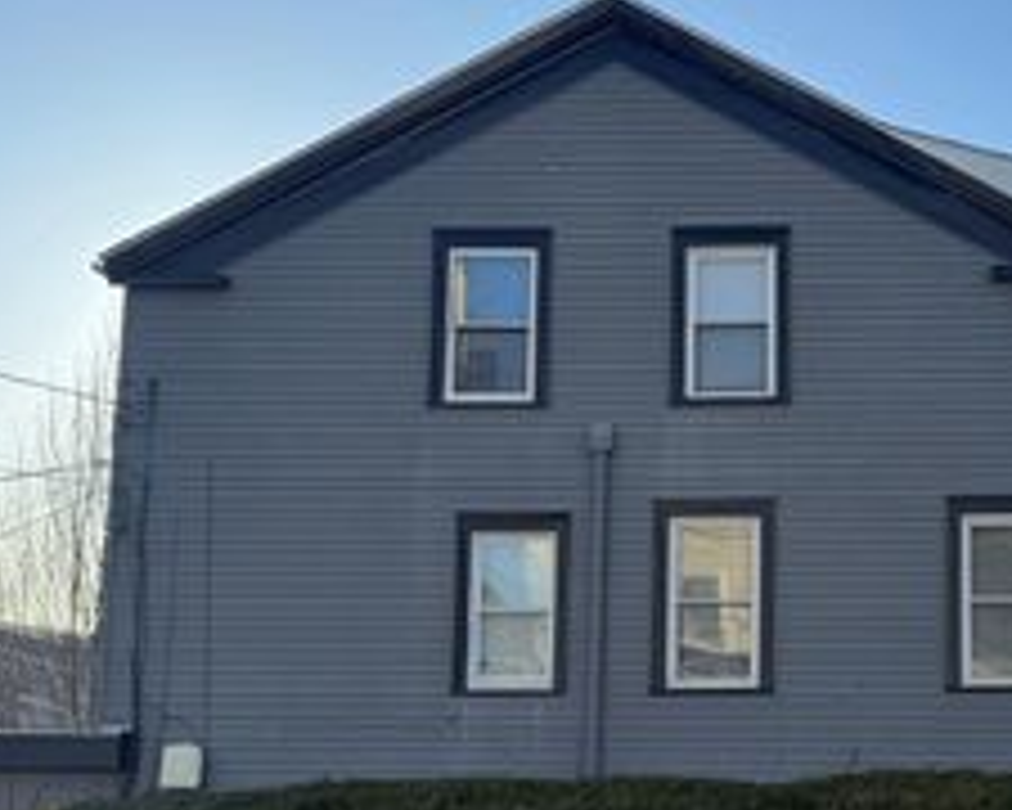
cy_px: 547
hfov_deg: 34.4
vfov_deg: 28.9
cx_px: 873
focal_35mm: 52
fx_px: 1557
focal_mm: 6.76
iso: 80
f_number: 1.78
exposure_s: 1/2959
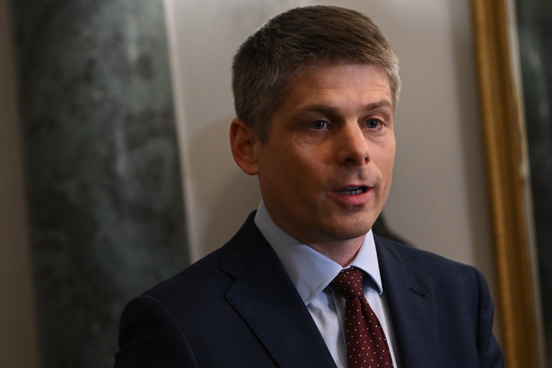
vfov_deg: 13.0
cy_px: 184
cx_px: 276
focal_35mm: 105
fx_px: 1610
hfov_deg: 19.5
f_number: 4
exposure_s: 1/200
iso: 3200
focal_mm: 70
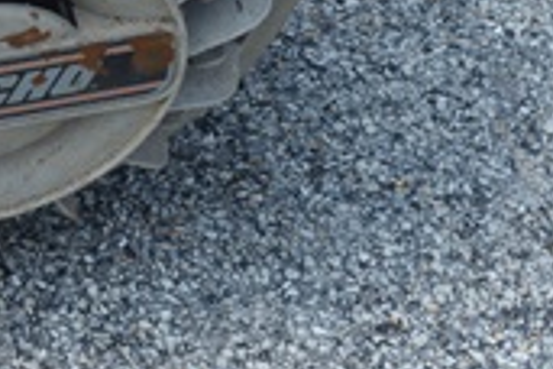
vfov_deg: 9.9
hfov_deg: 14.4
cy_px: -74
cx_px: -142
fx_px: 2104
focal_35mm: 137
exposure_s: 1/250
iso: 200
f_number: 8
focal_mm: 26
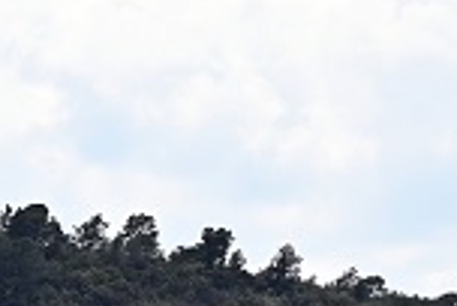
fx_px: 6182
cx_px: 295
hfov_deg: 4.2
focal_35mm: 486
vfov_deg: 2.8
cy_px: 501
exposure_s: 1/640
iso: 100
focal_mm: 78
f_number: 6.3
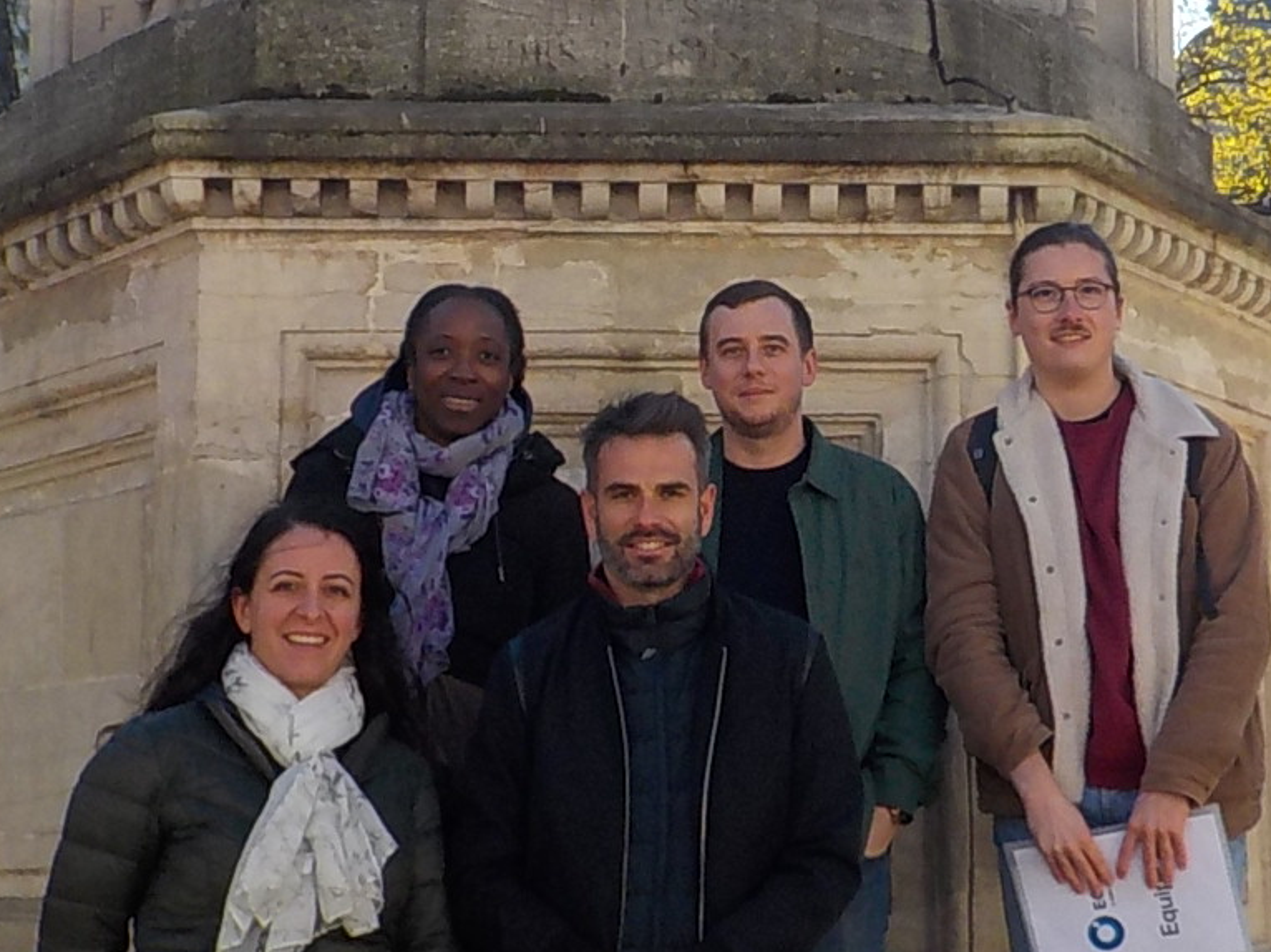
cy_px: 285
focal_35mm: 89
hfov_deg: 22.0
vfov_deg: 16.5
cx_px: 785
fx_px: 3267
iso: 125
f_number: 3.3
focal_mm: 4.1
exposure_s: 1/500
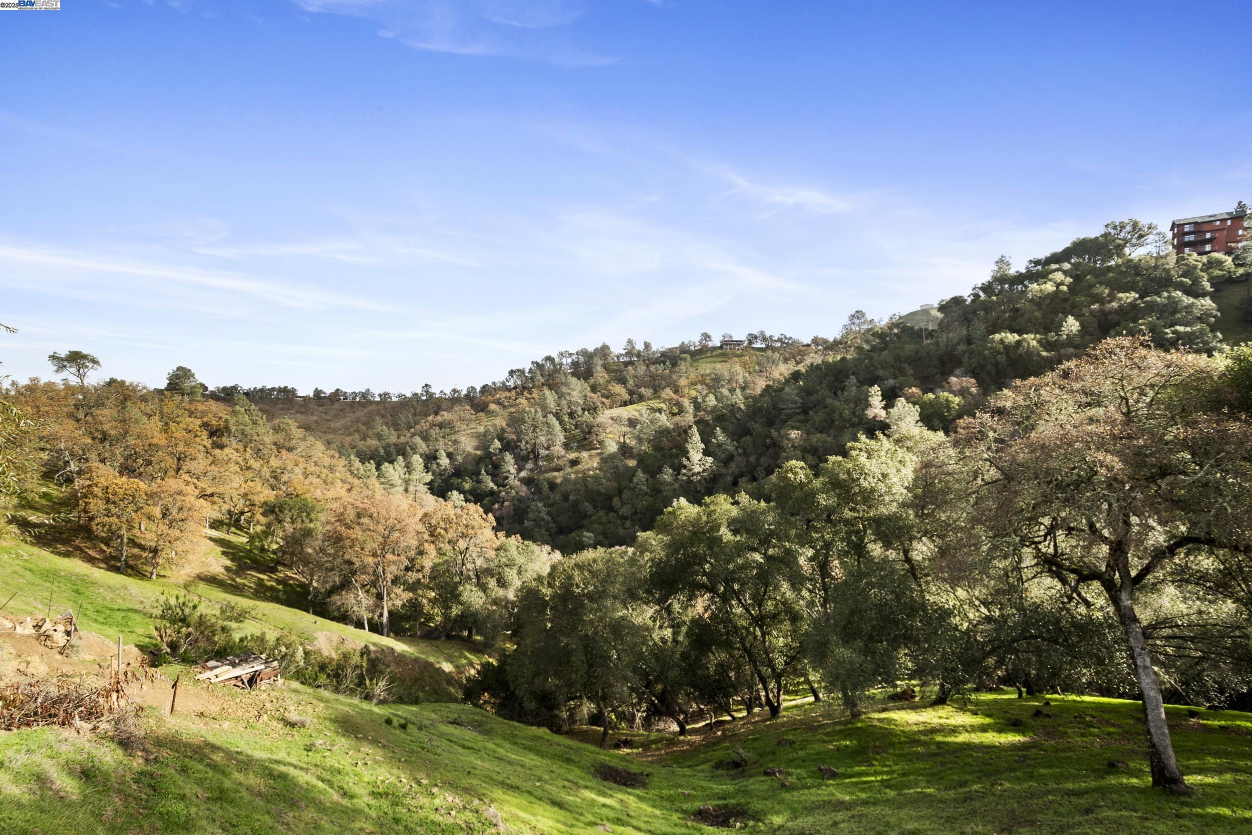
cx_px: 626
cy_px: 418
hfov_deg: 100.4
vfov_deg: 77.3
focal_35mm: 15
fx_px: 522
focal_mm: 10
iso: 100
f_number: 8
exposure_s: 1/60
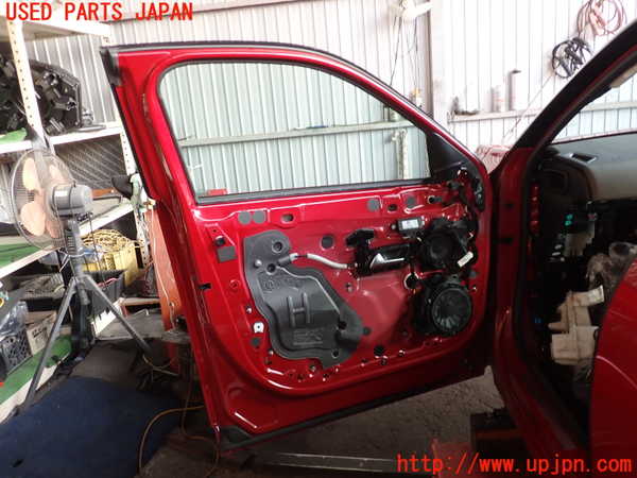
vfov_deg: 46.8
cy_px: 239
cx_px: 318
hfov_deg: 60.0
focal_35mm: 30
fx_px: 552
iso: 200
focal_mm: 5.4
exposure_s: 1/40
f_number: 2.3
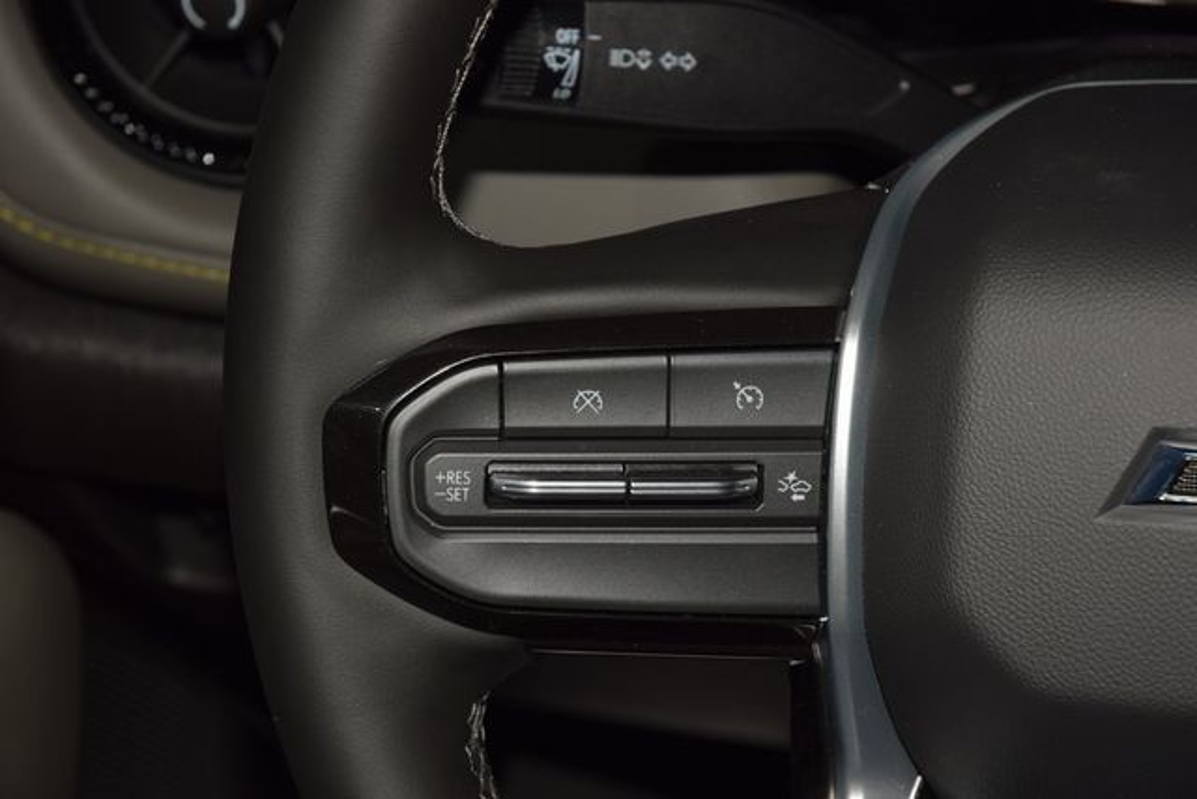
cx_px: 598
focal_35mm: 105
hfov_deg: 19.5
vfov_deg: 13.0
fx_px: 3492
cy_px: 400
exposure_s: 1/125
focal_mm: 70
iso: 100
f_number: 8
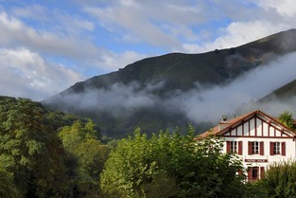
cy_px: 129
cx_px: 148
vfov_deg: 20.3
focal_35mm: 67
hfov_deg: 30.1
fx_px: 551
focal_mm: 50
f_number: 13
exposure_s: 1/200
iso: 200
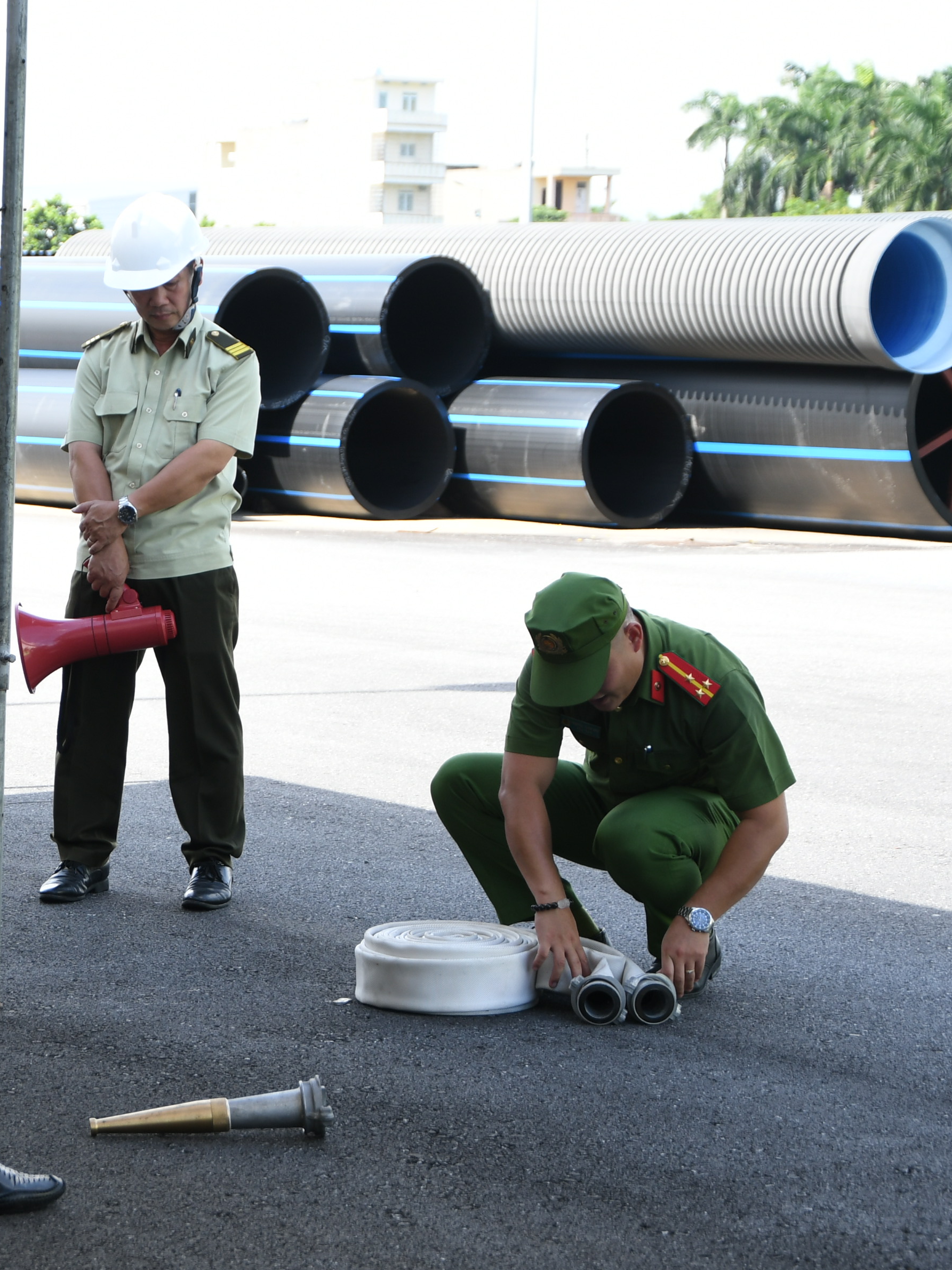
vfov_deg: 17.3
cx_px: -49
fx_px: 4176
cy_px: 591
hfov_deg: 12.8
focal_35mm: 114
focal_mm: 45
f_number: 4.8
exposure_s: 1/200
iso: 160
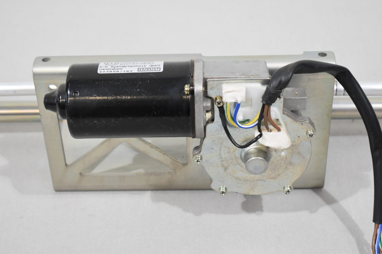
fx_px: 732
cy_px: 127
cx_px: 191
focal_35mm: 69
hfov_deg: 29.2
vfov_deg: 19.7
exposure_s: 1/125
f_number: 5.3
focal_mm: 46
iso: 1100
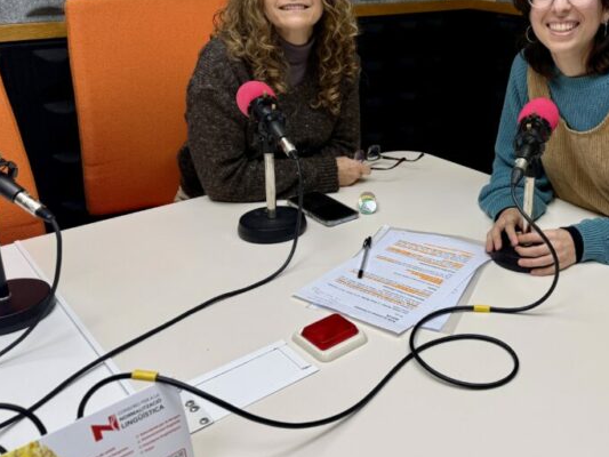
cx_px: 450
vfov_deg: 39.2
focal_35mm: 36
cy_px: 154
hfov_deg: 49.5
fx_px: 633
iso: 64
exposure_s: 1/169
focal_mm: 6.76
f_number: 1.78
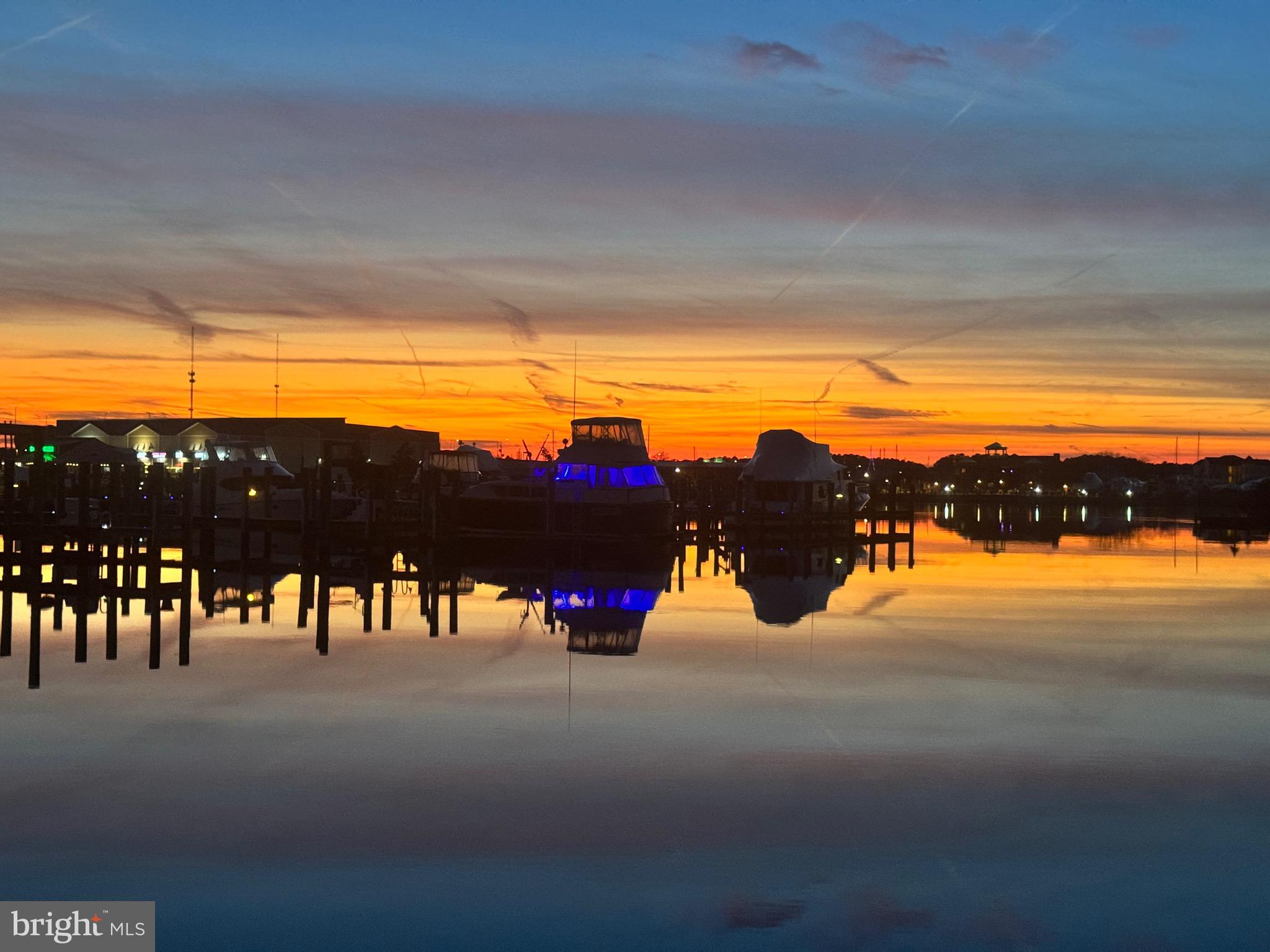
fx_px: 1761
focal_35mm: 48
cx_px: 635
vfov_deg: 30.3
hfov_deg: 39.7
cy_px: 476
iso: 320
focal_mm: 6.76
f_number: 1.78
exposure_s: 1/40
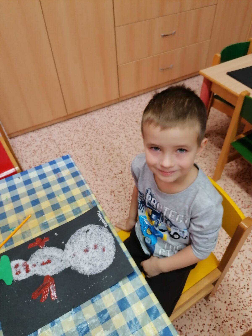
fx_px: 262
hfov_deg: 51.4
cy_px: 168
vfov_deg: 65.3
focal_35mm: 27
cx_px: 126
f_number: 1.8
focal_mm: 4.75
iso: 125
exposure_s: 1/33.3
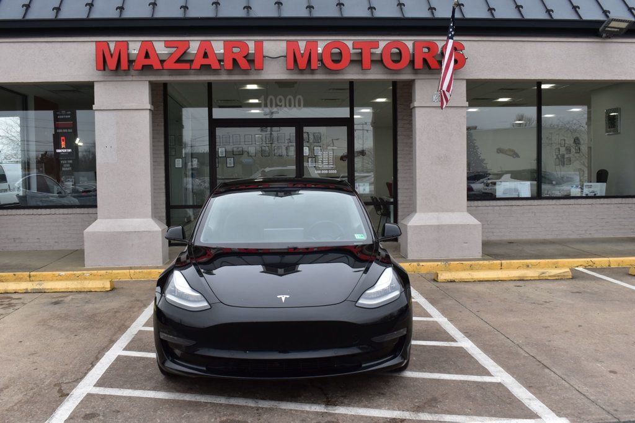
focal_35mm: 38
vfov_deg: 35.5
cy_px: 212
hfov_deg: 51.3
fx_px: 661
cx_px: 318
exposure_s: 1/125
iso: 400
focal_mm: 25
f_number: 9
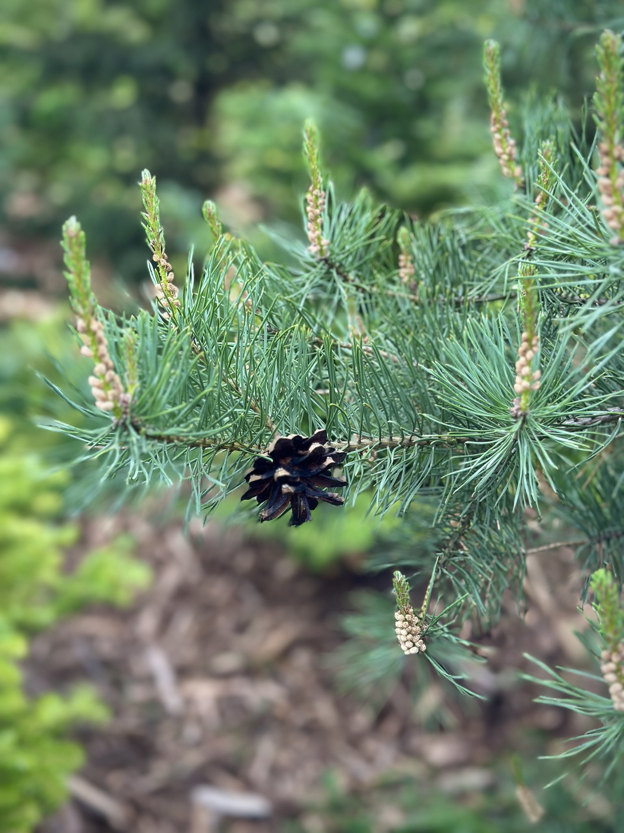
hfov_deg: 30.3
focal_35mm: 48
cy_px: 416
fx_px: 1154
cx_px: 312
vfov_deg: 39.7
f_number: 1.78
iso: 80
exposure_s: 1/389
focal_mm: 6.86
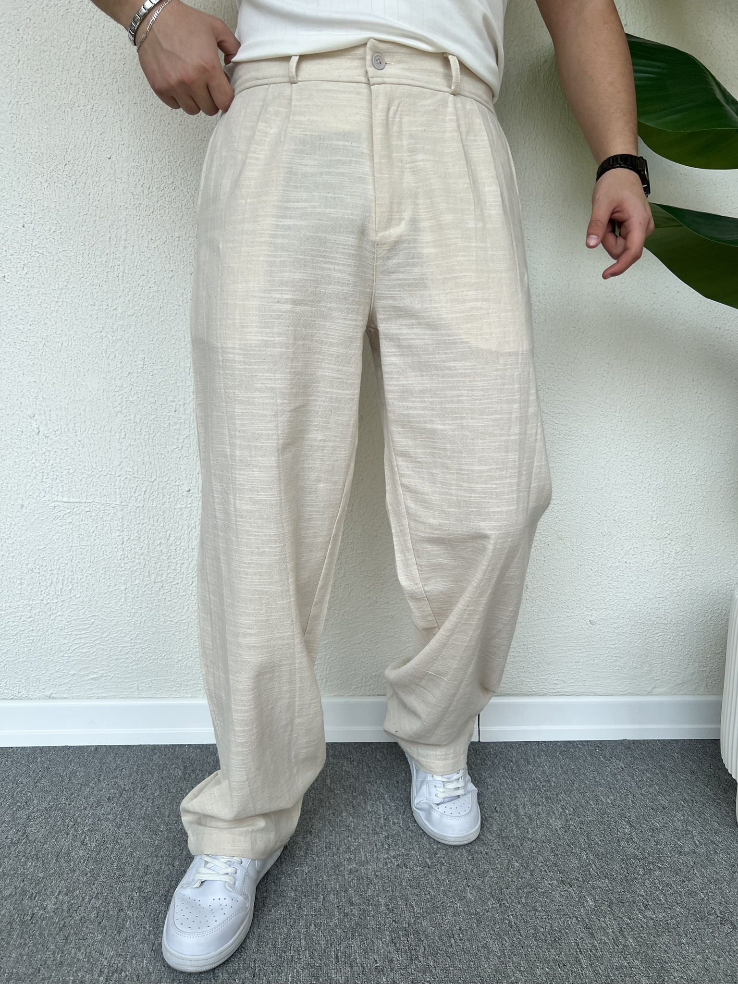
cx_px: 369
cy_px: 492
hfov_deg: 53.1
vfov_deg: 67.3
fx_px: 739
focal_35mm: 26
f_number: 1.5
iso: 50
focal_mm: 5.7
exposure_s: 1/1488
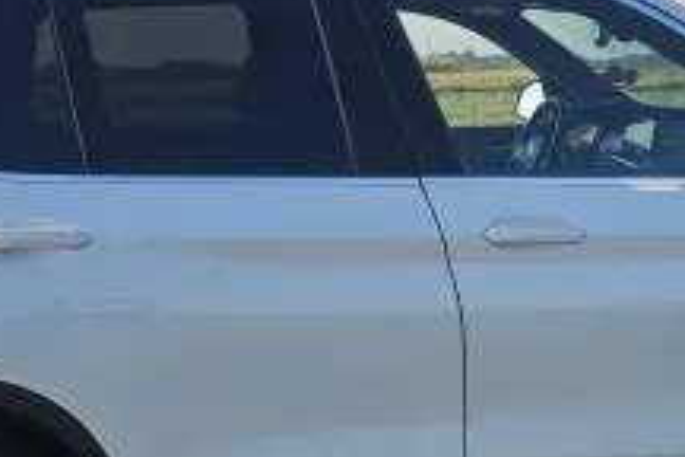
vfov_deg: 19.2
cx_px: 485
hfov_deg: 28.2
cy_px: 254
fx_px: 1351
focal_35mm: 71
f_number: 1.7
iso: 10
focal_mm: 6.3
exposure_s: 1/432
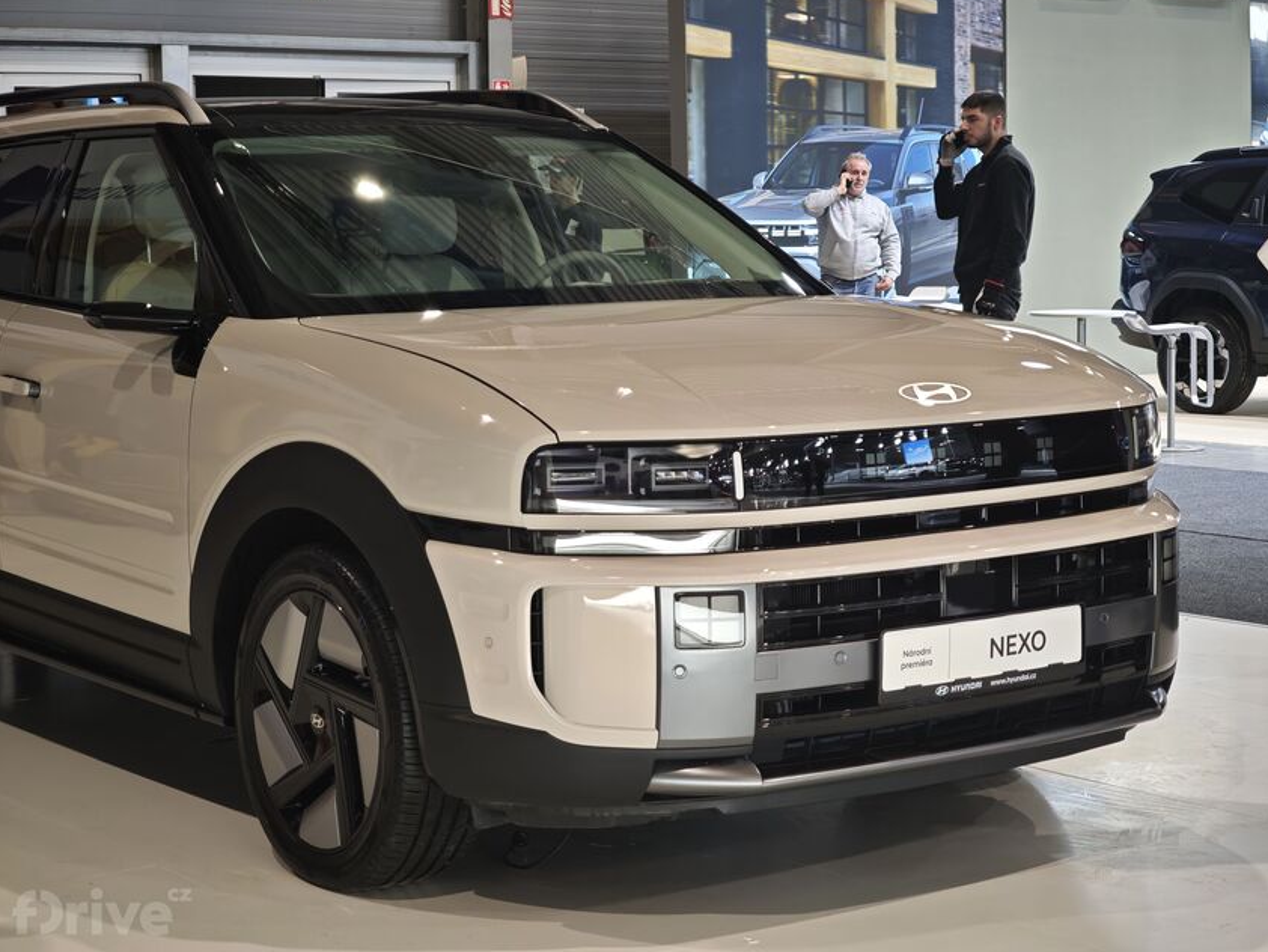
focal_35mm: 71
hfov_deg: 27.4
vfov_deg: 20.7
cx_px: 640
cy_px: 472
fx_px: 2602
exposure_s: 1/100
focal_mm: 11.5
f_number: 1.8
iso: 250
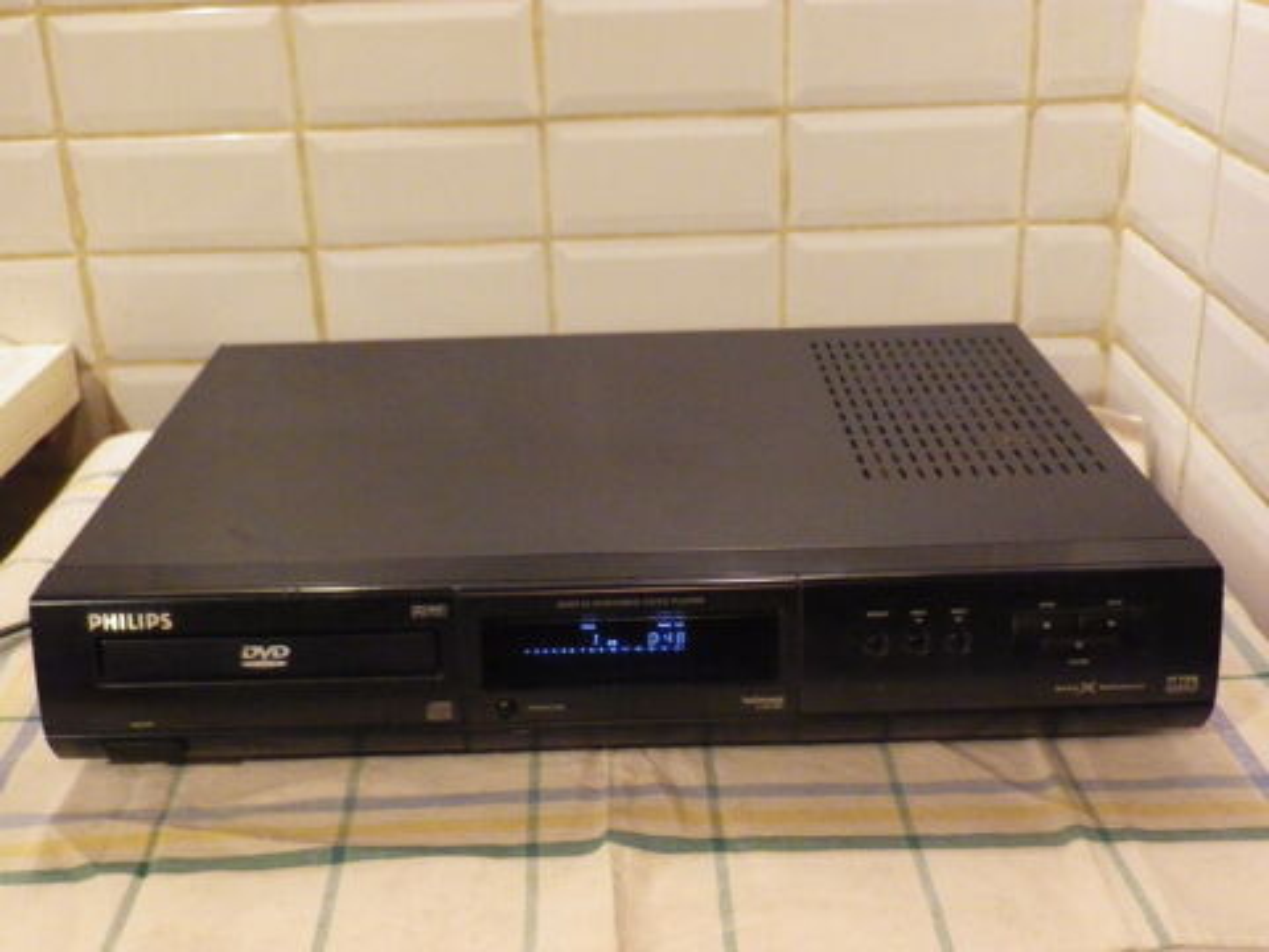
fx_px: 1430
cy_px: 476
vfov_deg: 36.8
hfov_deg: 47.9
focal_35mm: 39
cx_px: 634
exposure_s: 1/20
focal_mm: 7
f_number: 4
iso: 800
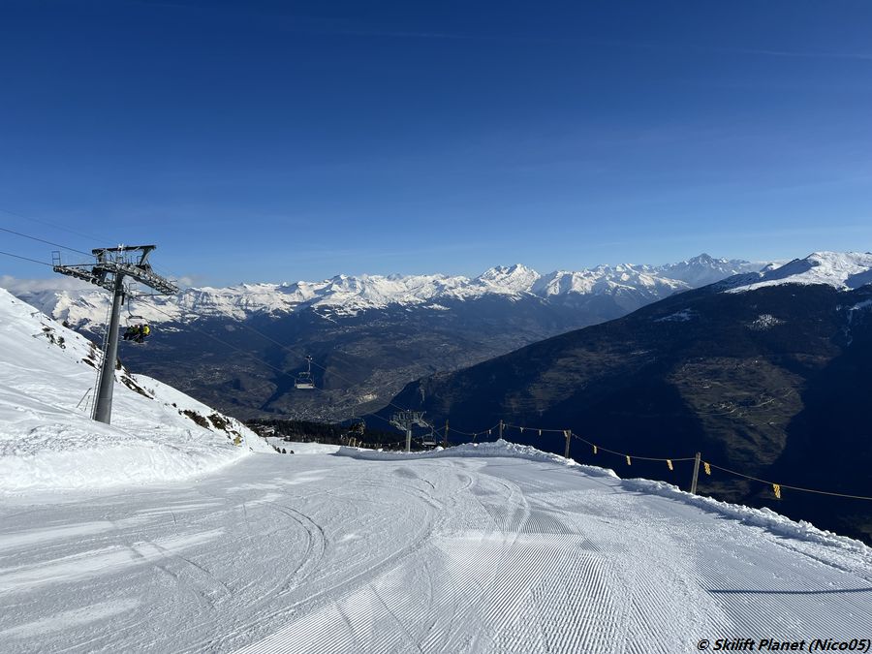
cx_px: 436
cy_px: 327
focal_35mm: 26
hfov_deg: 67.3
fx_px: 655
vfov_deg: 53.1
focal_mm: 5.7
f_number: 1.5
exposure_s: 1/11364
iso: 50
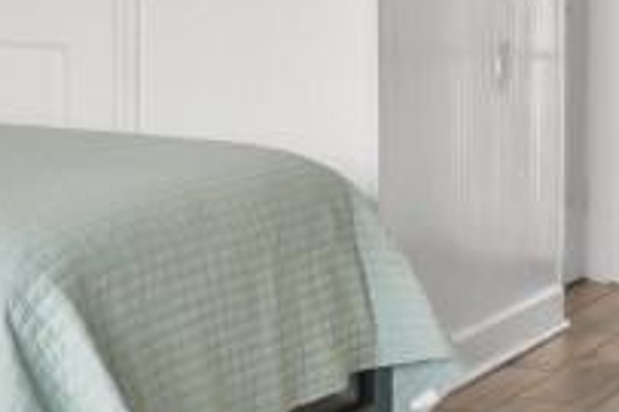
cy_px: -153
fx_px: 2062
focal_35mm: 120
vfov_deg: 11.1
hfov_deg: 13.5
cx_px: -762
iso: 100
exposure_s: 1/5
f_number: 4.5
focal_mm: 10
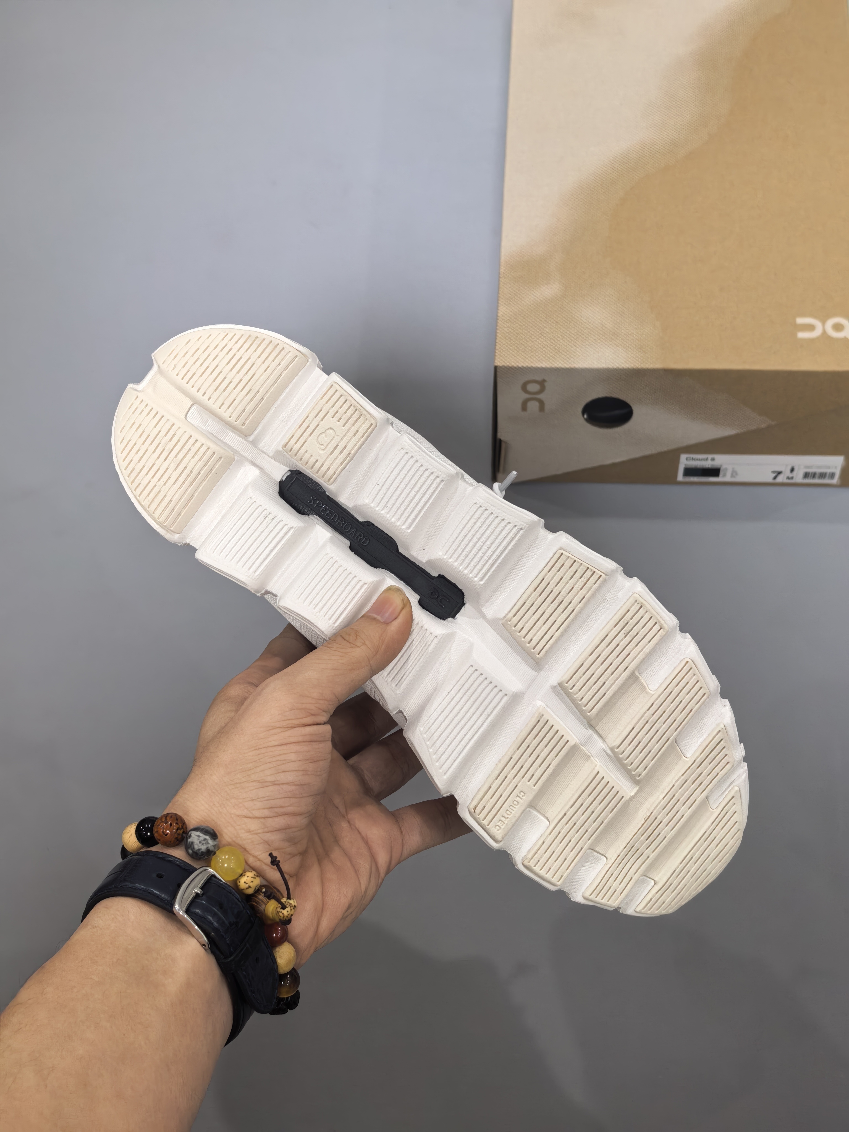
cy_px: 566
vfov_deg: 39.7
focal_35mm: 48
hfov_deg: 30.3
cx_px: 424
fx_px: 1570
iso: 160
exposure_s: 1/50
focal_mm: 5.75
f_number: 2
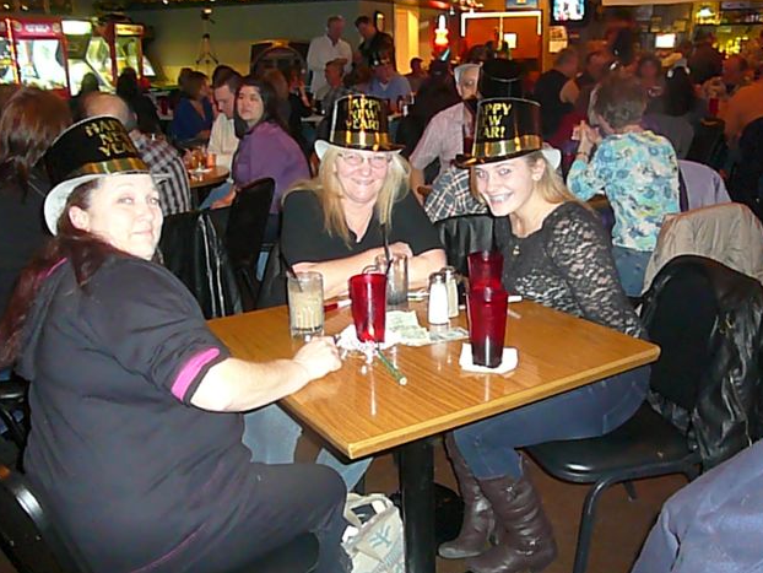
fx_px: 794
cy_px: 287
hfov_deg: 51.3
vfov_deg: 39.7
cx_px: 386
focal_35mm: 36
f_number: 2.8
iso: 800
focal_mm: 5.2
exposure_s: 1/10
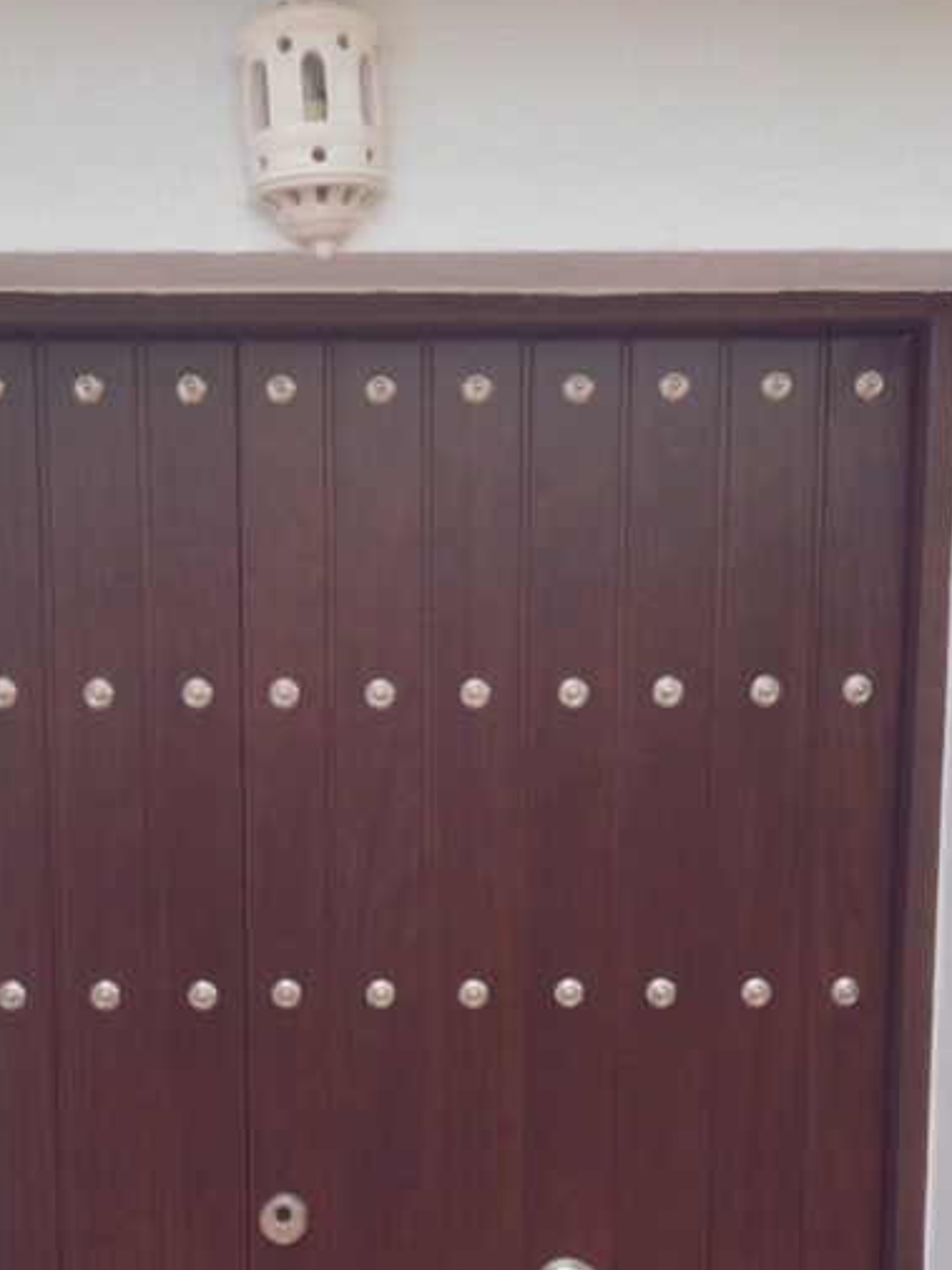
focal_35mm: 60
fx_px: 2202
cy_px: 1033
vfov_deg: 31.3
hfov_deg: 24.3
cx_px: 349
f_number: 2.4
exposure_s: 1/250
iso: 50
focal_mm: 4.28
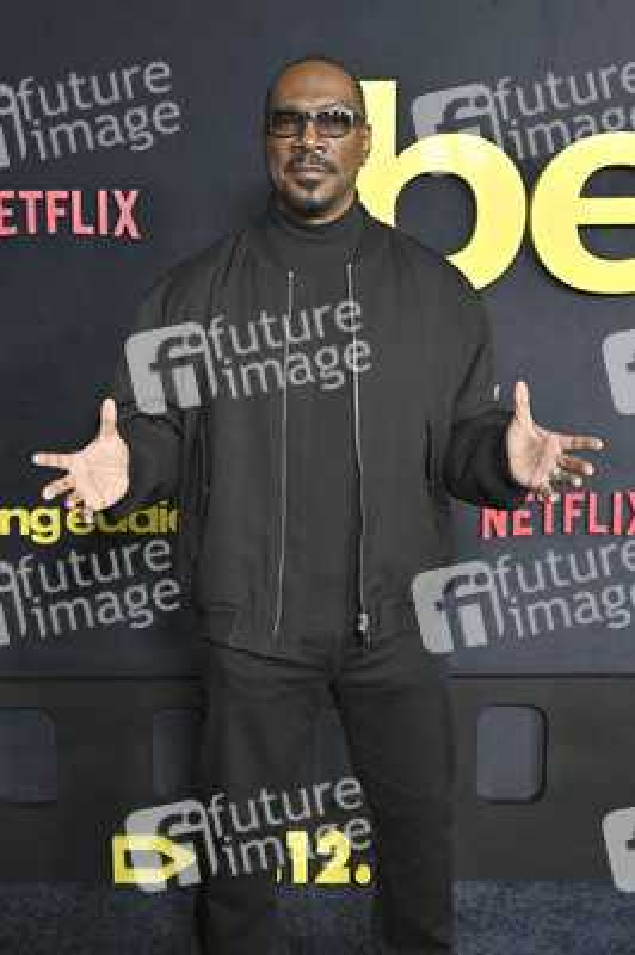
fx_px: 1007
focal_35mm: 38
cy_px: 478
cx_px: 318
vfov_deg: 50.7
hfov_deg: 35.0
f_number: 5.6
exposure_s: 1/320
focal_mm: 38
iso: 2500
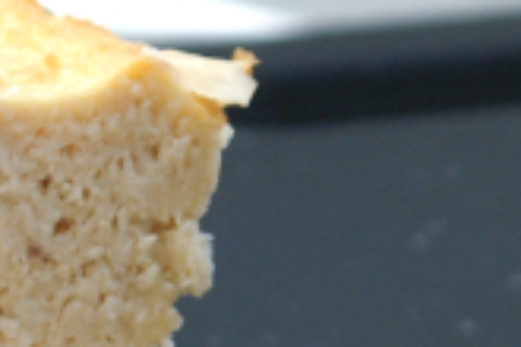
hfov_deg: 4.2
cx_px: 73
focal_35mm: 492
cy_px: 101
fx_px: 7115
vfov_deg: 2.8
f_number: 6.3
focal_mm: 45
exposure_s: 1/320
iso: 400
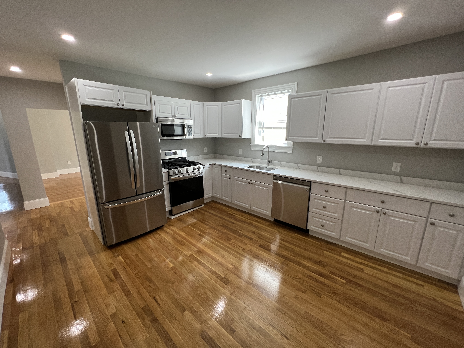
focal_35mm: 13
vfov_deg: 89.9
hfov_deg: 106.2
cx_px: 232
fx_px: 174
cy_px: 174
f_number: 1.8
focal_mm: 1.57
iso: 160
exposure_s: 1/120
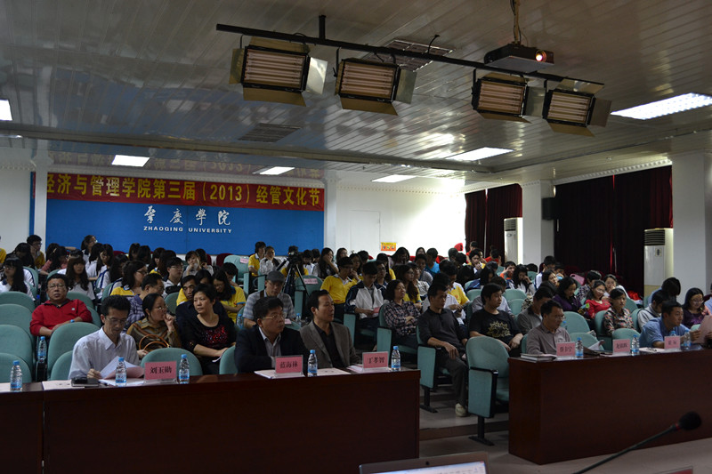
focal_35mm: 33
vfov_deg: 40.0
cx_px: 356
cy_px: 237
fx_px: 652
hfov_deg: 57.2
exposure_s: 1/20
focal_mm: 22
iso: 400
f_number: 4
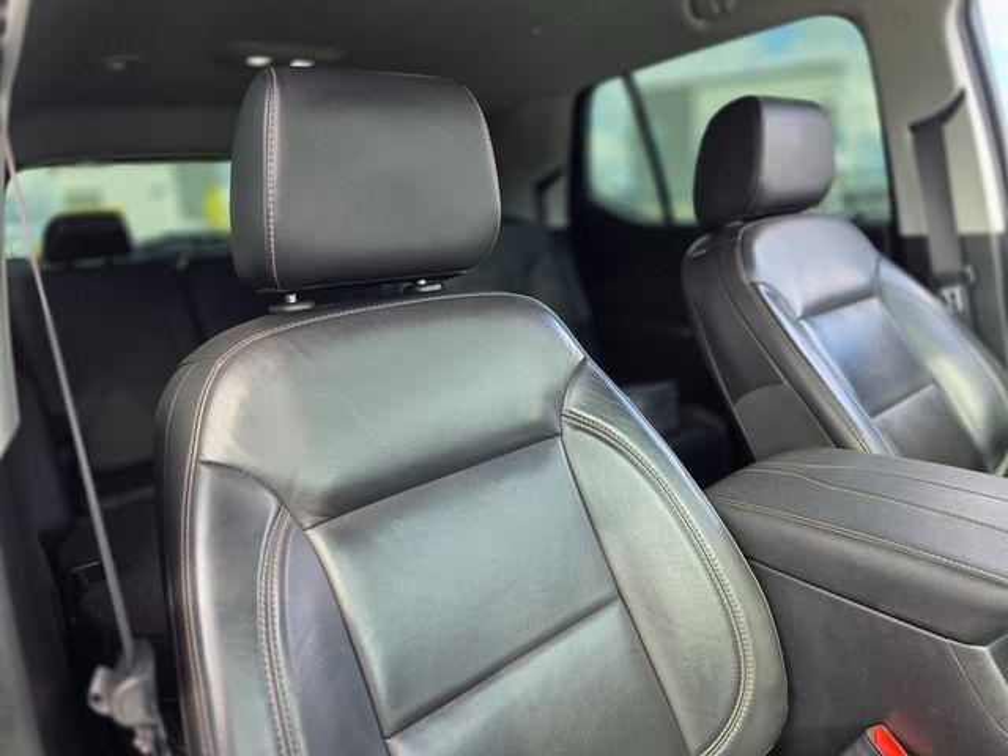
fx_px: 670
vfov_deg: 58.9
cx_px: 504
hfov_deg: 73.9
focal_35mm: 23
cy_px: 378
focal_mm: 6.3
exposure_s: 1/180
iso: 80
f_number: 1.7
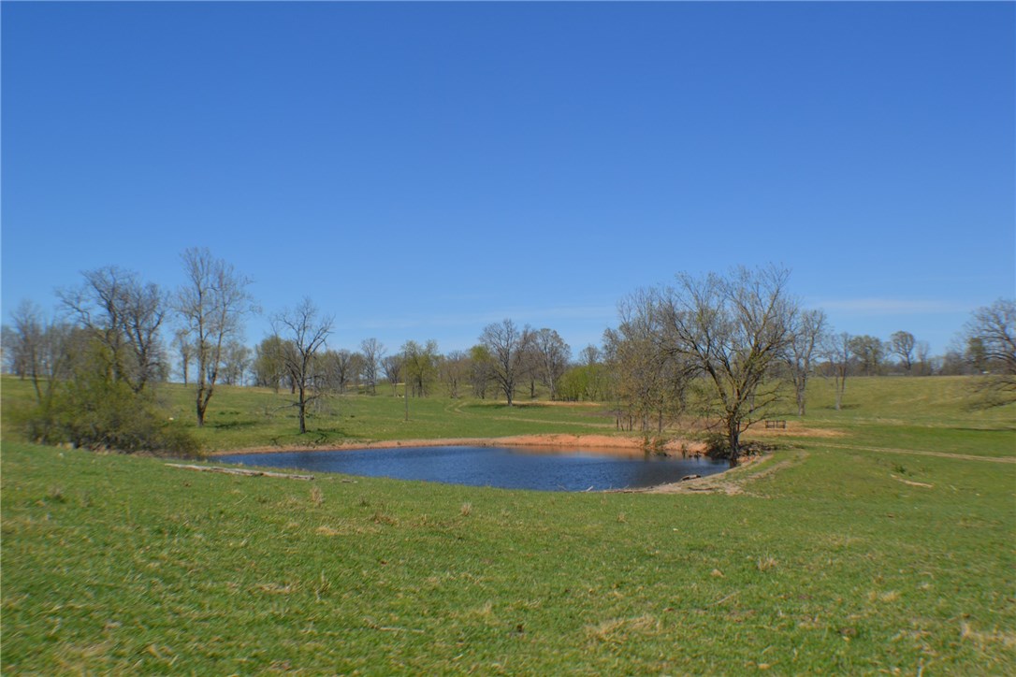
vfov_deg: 31.9
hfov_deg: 46.4
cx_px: 508
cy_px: 338
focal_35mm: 42
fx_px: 1185
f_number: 8
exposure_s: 1/250
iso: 100
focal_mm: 28
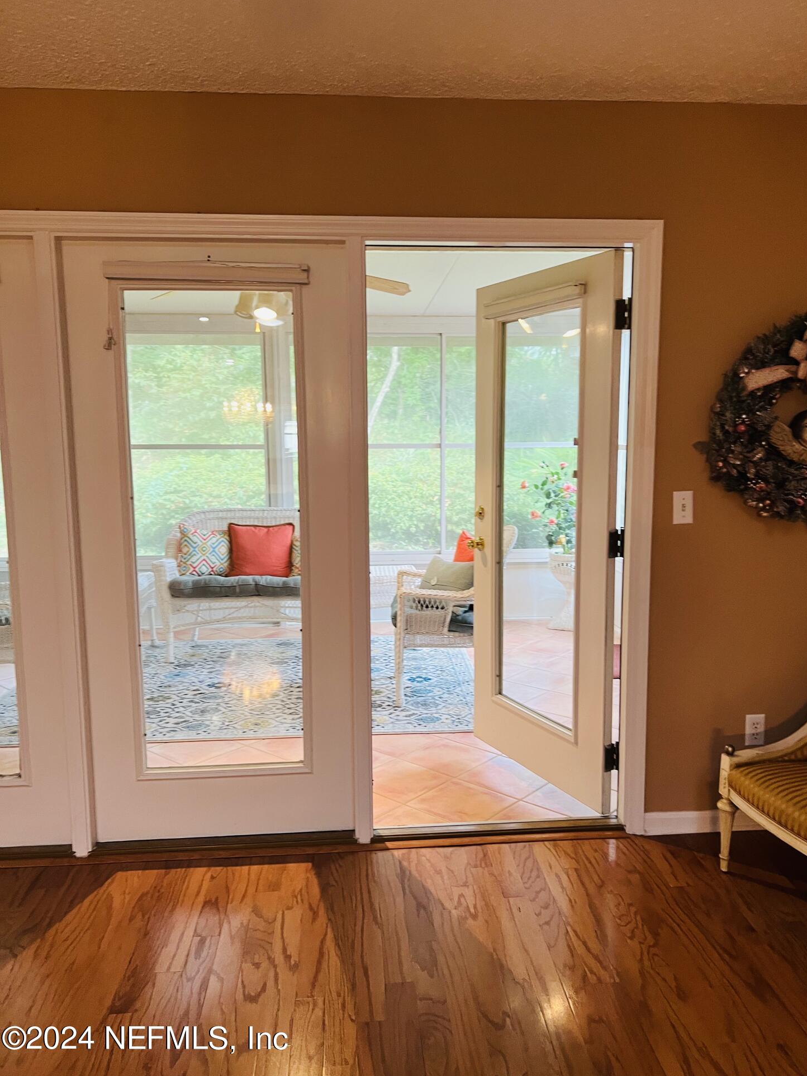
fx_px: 839
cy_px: 531
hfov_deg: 51.3
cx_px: 419
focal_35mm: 27
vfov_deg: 65.3
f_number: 1.5
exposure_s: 1/60
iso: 160
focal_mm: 5.7
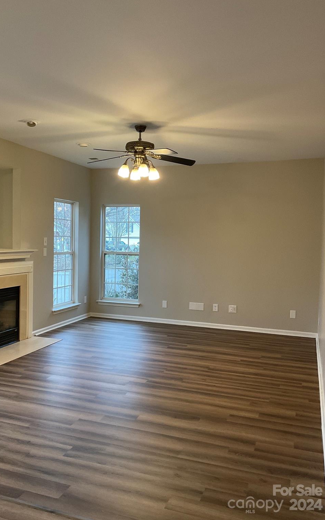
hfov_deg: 40.5
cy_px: 258
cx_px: 140
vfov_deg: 61.2
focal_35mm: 31
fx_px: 439
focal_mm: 3
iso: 100
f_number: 1.8
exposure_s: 1/60
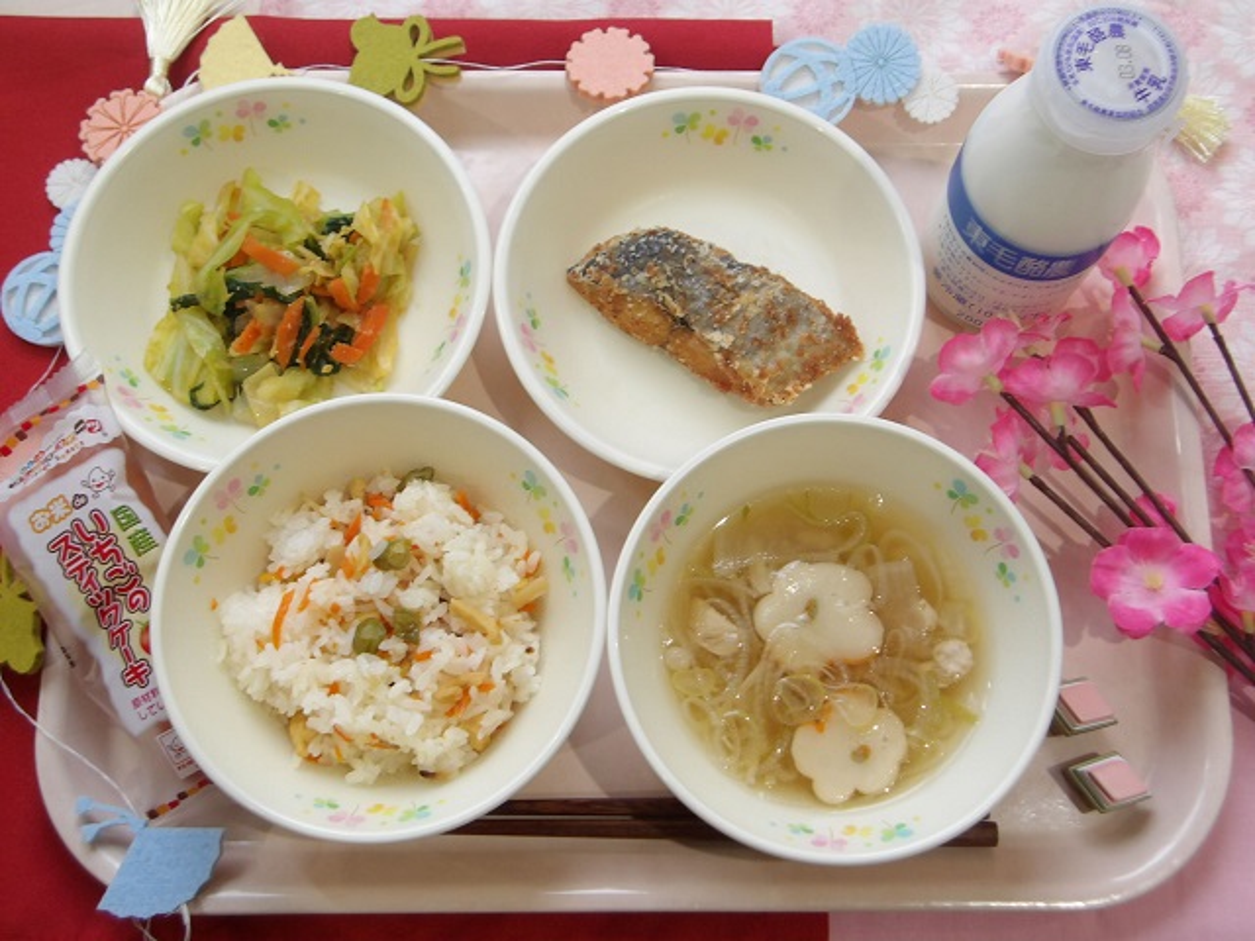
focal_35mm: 42
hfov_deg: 44.8
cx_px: 628
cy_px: 470
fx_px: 1523
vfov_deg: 34.3
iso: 120
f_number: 3.7
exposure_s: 1/30
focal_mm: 7.6
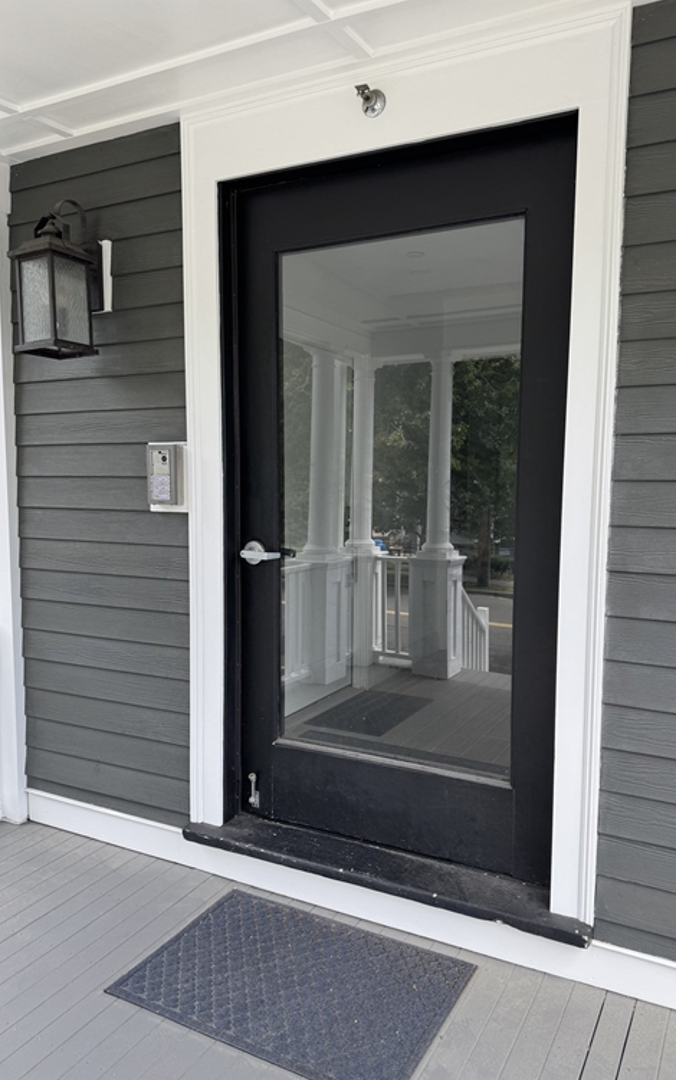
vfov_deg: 70.4
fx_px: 766
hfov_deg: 47.6
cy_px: 549
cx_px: 365
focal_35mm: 26
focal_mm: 6.76
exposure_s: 1/615
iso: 80
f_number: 1.78
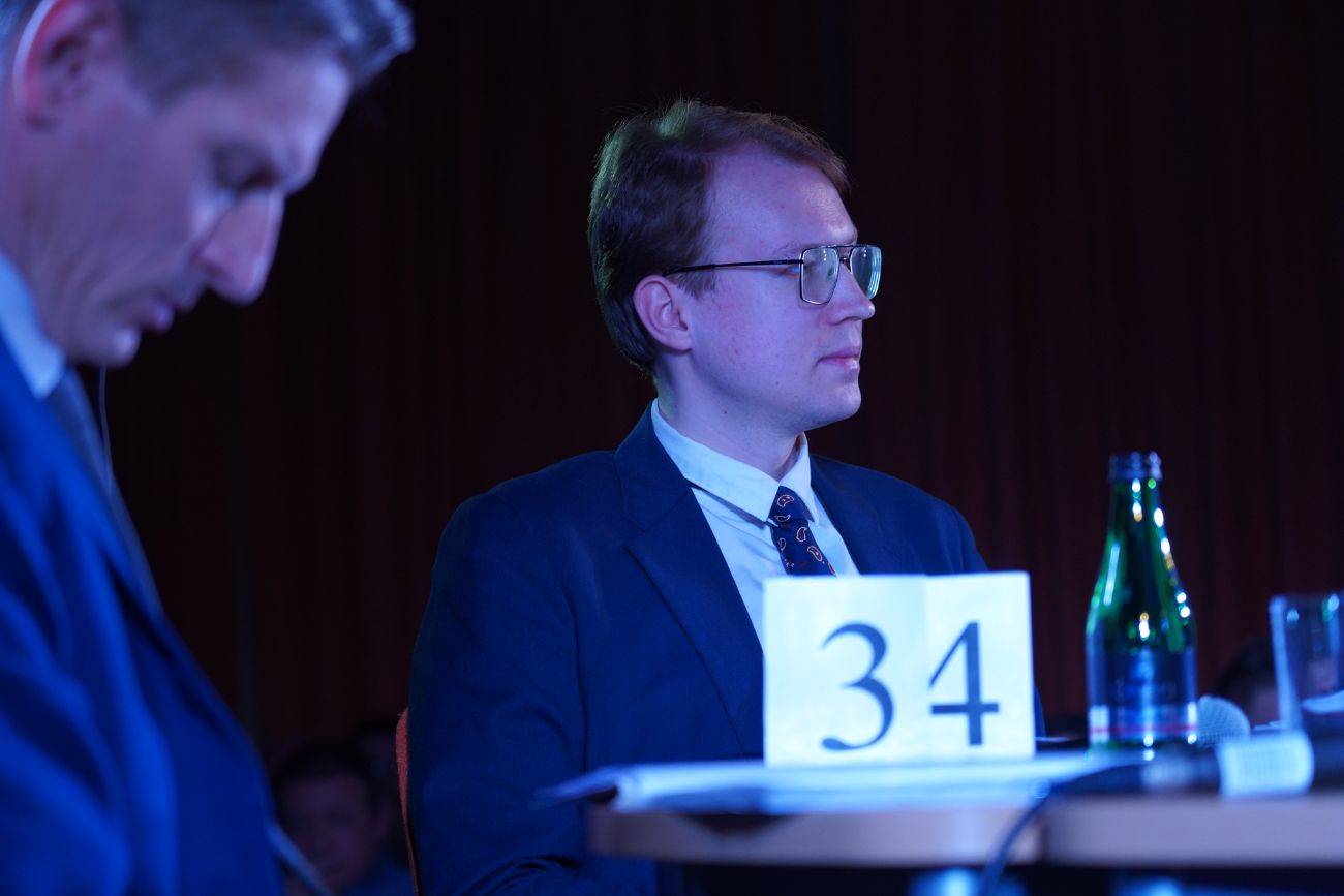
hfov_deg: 19.5
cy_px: 448
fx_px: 3920
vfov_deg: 13.0
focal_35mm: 105
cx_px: 672
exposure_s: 1/160
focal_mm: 105
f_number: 4
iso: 2000
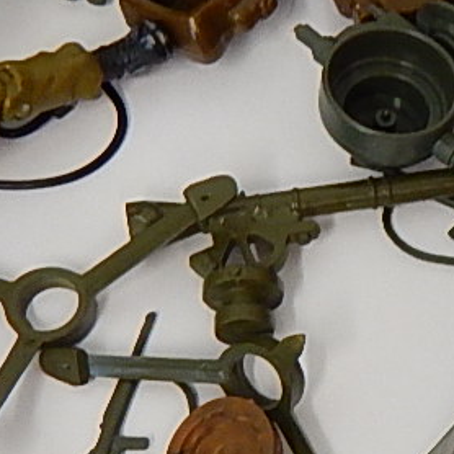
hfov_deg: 14.6
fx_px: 1662
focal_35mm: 112
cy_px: 490
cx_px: 647
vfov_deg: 15.2
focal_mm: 4
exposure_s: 1/30
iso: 220
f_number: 3
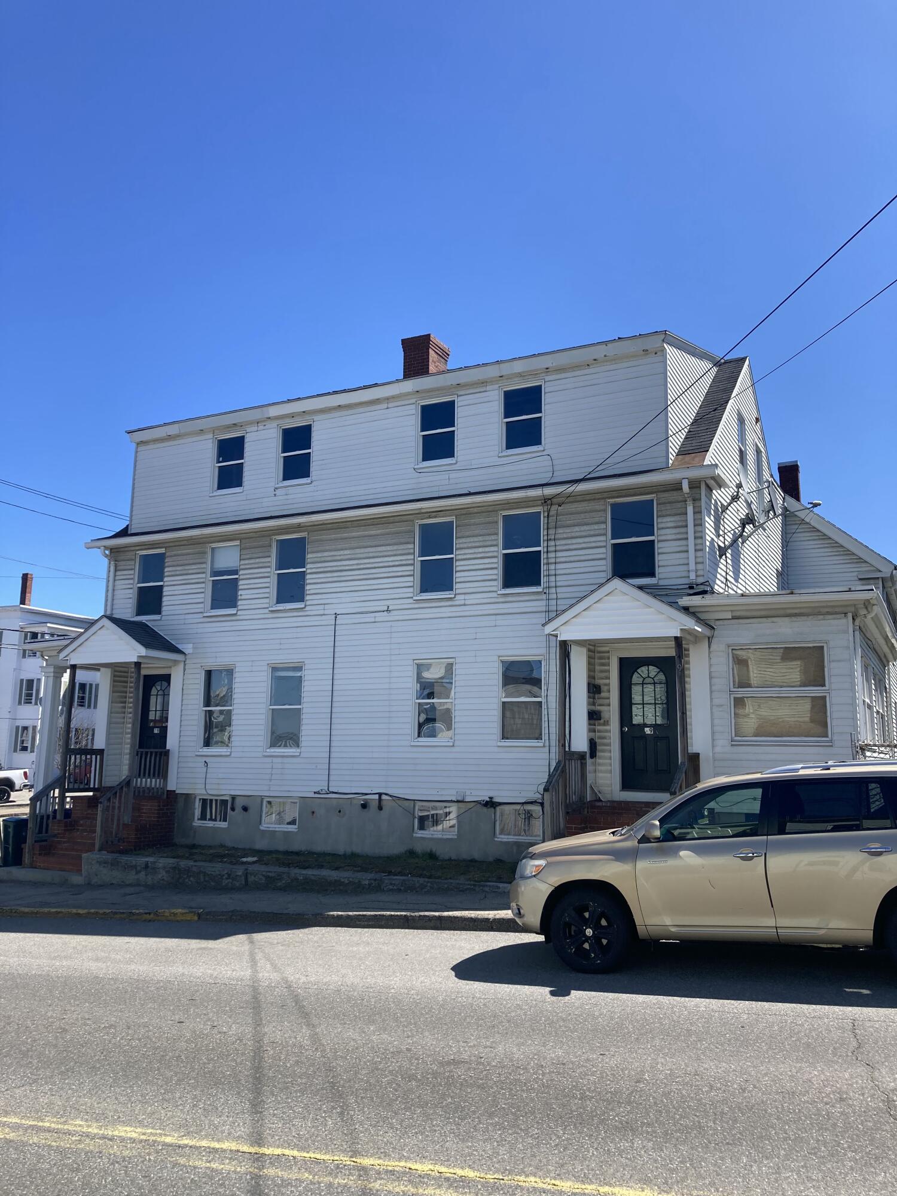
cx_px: 448
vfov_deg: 63.4
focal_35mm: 28
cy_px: 598
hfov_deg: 49.7
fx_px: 967
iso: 20
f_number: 1.8
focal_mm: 3.99
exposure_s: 1/1473
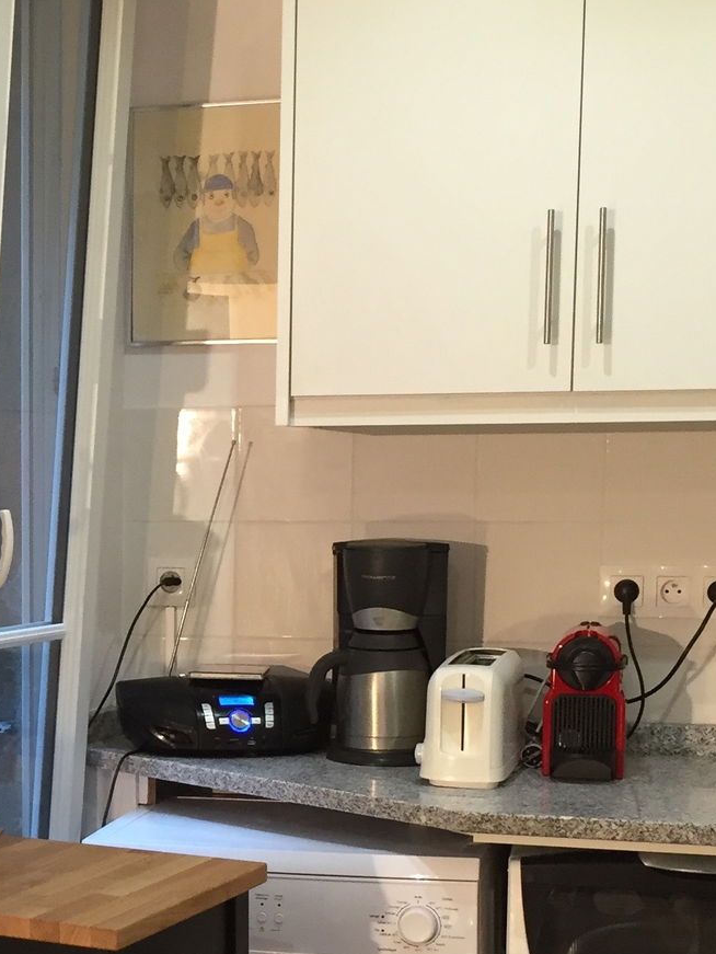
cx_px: -50
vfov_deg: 27.1
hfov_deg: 19.9
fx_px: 1957
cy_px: 675
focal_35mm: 71
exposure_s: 1/33
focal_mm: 4.15
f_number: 2.2
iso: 100
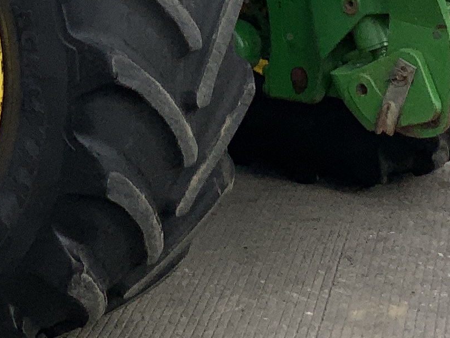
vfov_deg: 9.5
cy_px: -345
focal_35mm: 145
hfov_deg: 13.5
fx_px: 1886
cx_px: 66
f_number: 1.8
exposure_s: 1/869
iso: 16
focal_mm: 3
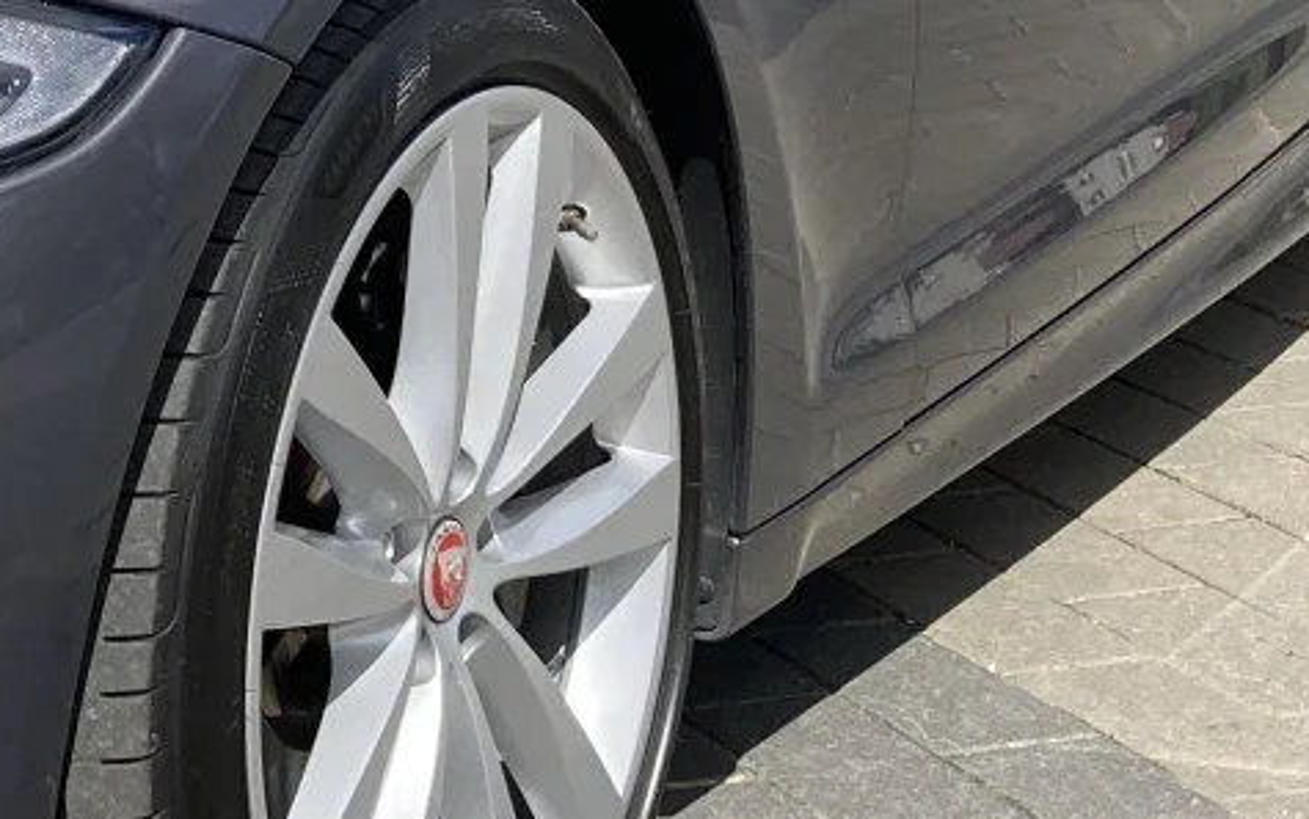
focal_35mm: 120
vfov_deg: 10.6
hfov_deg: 17.0
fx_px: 4281
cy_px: -309
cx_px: -8
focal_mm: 3.99
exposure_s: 1/1656
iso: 20
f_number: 1.8
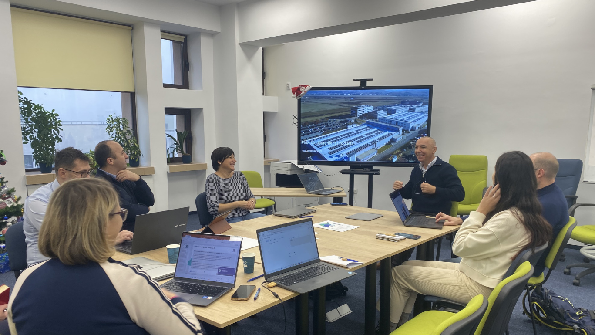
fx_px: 458
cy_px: 202
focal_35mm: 29
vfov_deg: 40.0
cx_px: 304
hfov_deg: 66.1
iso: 64
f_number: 1.8
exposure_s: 1/100
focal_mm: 4.25
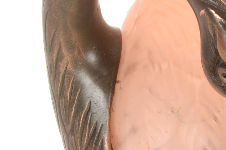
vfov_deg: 6.4
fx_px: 1350
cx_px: 232
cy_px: 114
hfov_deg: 9.5
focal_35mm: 215
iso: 250
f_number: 20
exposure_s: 1/160
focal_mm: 50
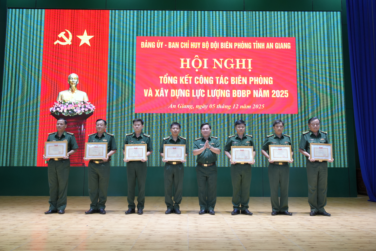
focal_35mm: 32
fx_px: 334
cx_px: 188
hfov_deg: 58.7
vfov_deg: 41.1
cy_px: 126
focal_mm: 32
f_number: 8
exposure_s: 1/80
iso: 2000
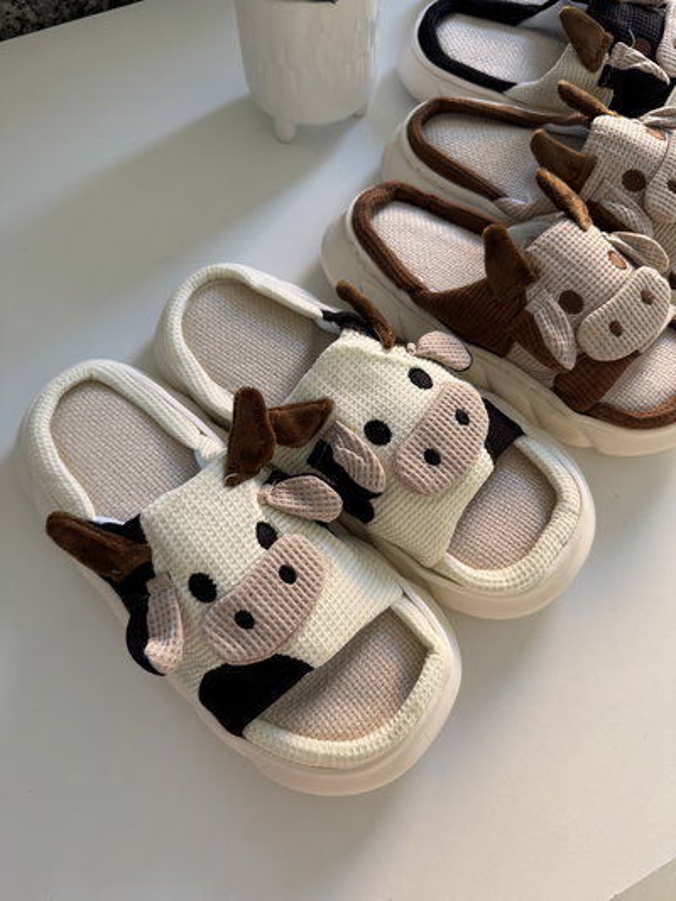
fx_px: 625
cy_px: 450
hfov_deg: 56.8
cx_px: 338
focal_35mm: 24
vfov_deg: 71.6
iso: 125
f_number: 1.78
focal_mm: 6.76
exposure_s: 1/121
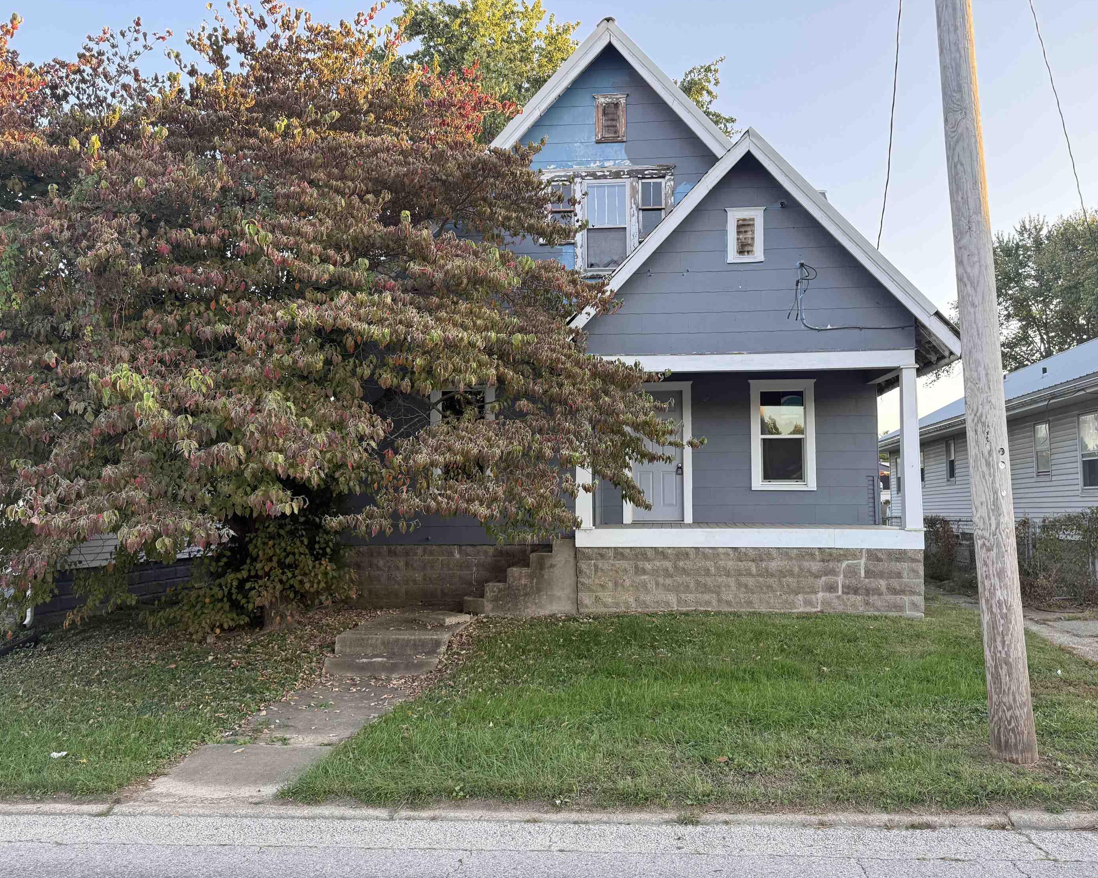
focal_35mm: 26
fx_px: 845
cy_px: 452
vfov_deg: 54.9
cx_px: 605
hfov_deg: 65.9
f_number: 1.78
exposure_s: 1/361
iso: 100
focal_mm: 6.76
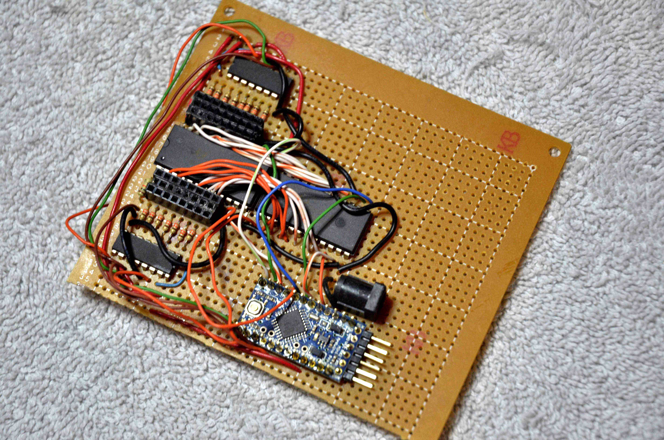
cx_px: 332
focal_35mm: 90
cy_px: 220
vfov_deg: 15.1
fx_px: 1657
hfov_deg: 22.7
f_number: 4.8
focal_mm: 60
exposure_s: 1/30
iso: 1800
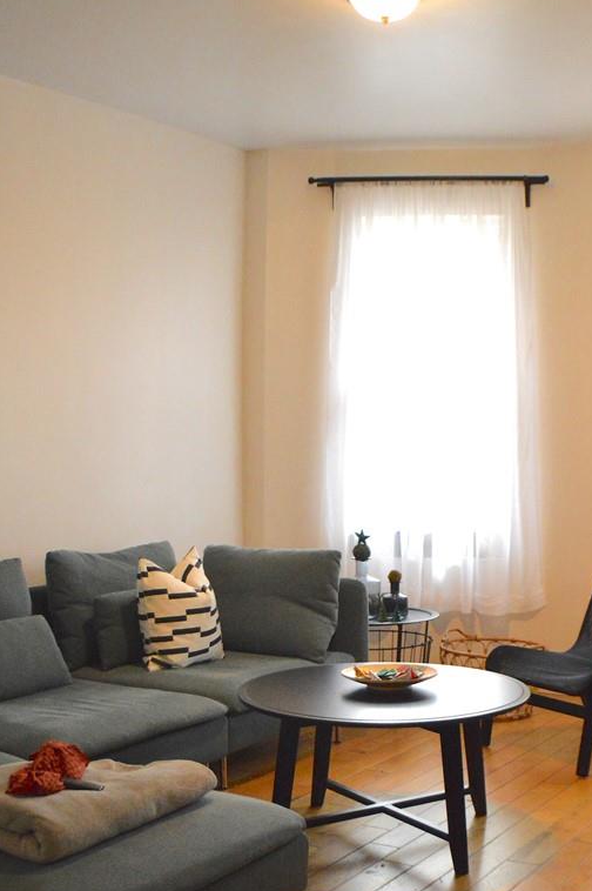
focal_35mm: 67
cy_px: 488
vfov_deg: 30.2
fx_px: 1649
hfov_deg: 20.3
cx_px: 385
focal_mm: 31
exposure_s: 1/200
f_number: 4.2
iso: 3200
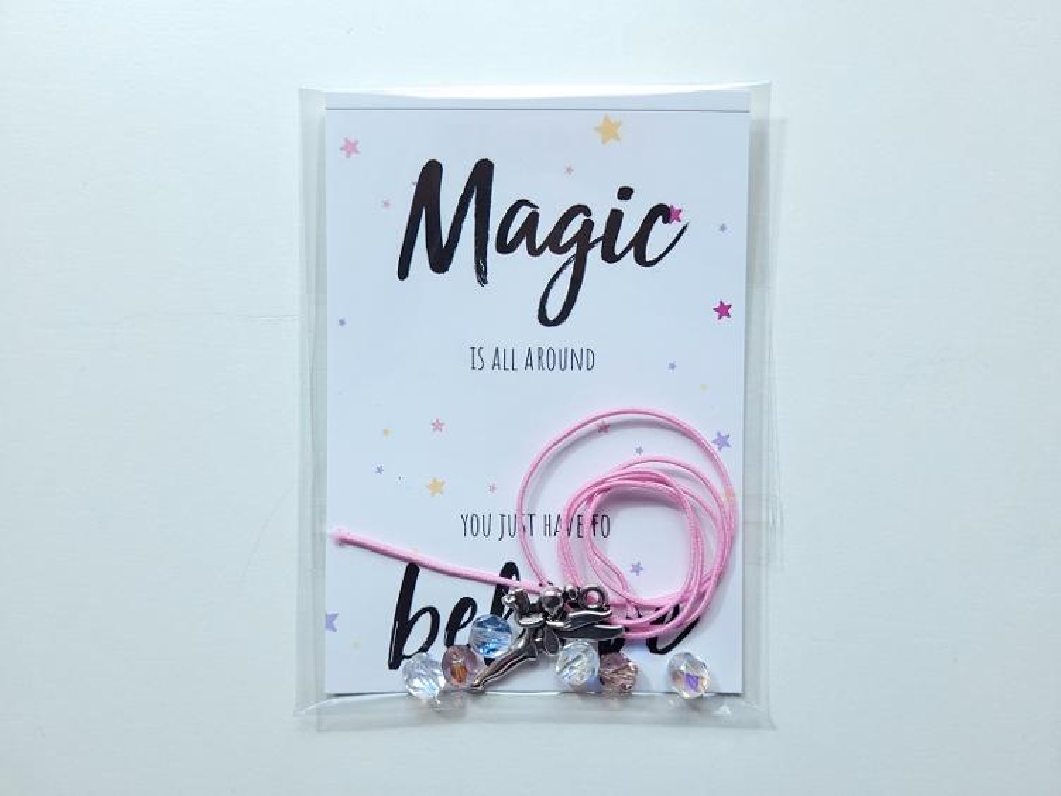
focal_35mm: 26
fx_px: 797
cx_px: 530
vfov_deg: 53.1
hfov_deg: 67.3
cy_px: 398
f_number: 1.8
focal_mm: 5.4
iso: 100
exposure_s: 1/125
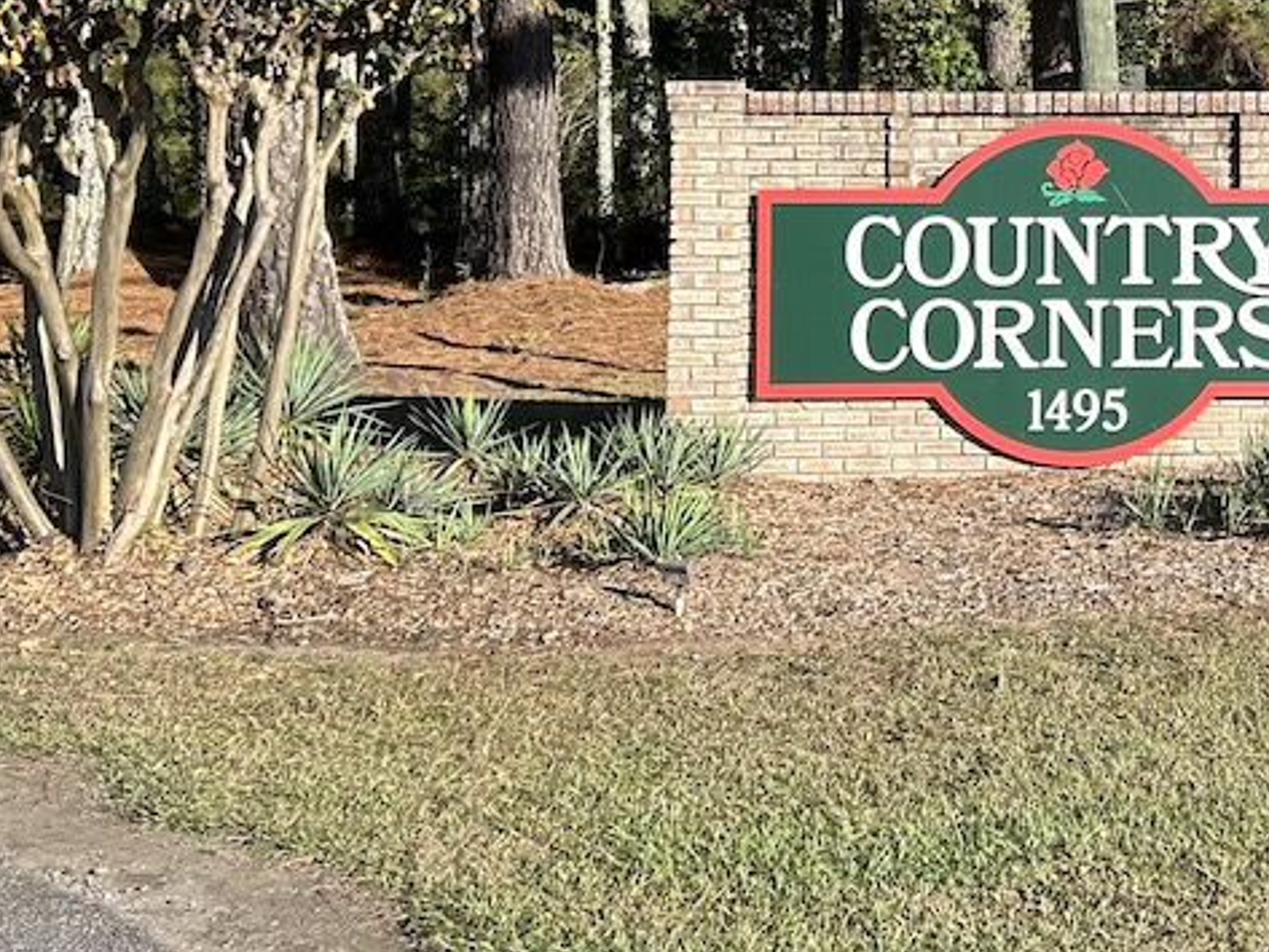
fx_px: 2420
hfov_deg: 28.6
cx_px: 1068
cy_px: 102
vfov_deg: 21.8
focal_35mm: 66
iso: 50
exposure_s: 1/1808
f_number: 1.5
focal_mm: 5.7
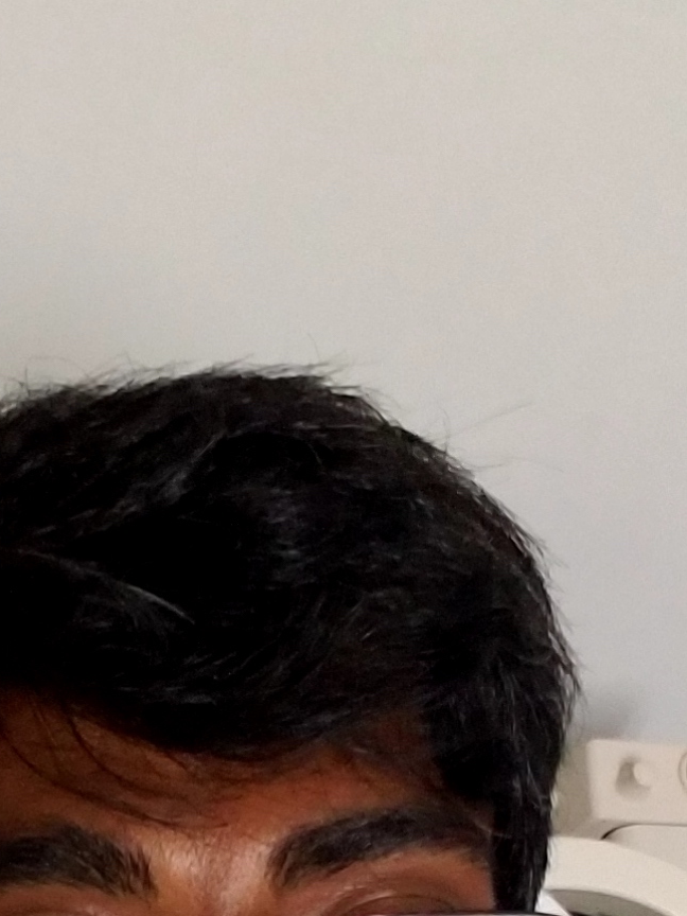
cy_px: 1162
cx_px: -37
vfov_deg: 26.5
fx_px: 1667
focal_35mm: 63
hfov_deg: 22.2
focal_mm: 2.1
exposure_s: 1/30
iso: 160
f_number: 1.7
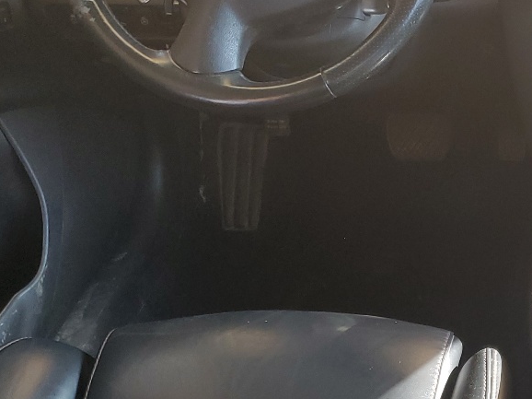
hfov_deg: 25.1
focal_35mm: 72
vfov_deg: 20.4
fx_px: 1106
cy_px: 252
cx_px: 588
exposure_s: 1/60.2
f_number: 1.5
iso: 59
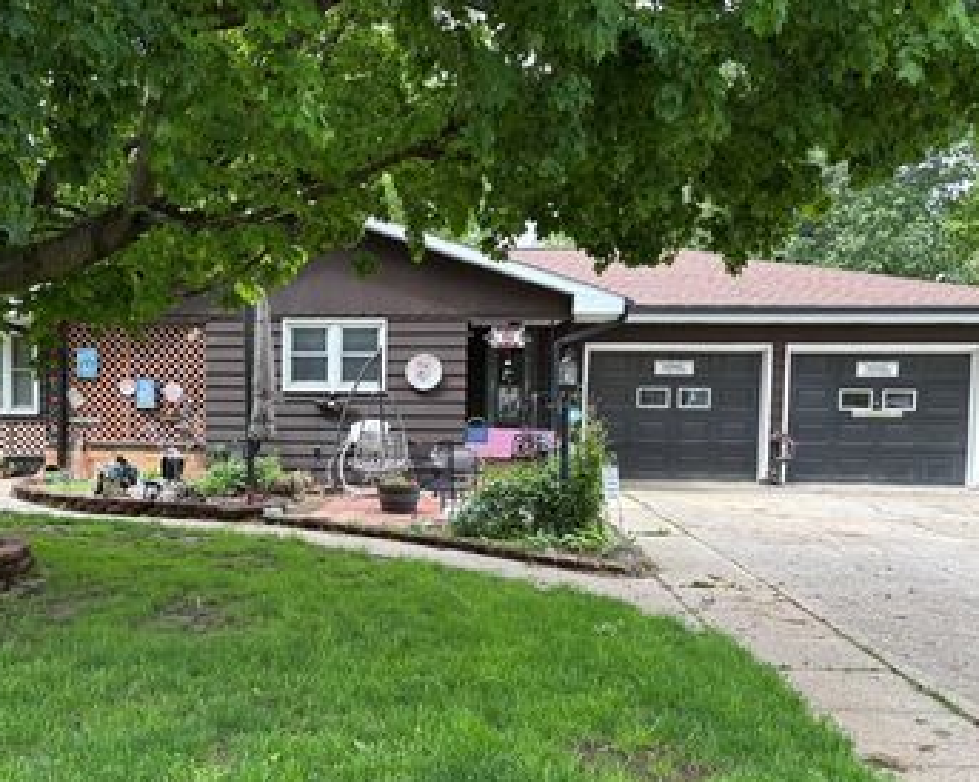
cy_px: 467
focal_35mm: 37
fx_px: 1071
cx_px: 303
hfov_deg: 48.0
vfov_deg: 39.9
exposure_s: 1/432
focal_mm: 5.96
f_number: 1.6
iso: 50
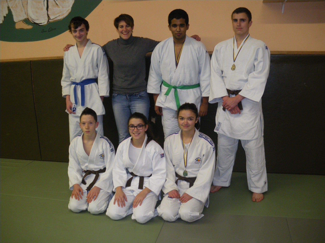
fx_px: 338
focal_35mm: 36
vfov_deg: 39.7
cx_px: 162
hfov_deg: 51.4
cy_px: 122
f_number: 3.5
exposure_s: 1/50
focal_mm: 6.3
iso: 400
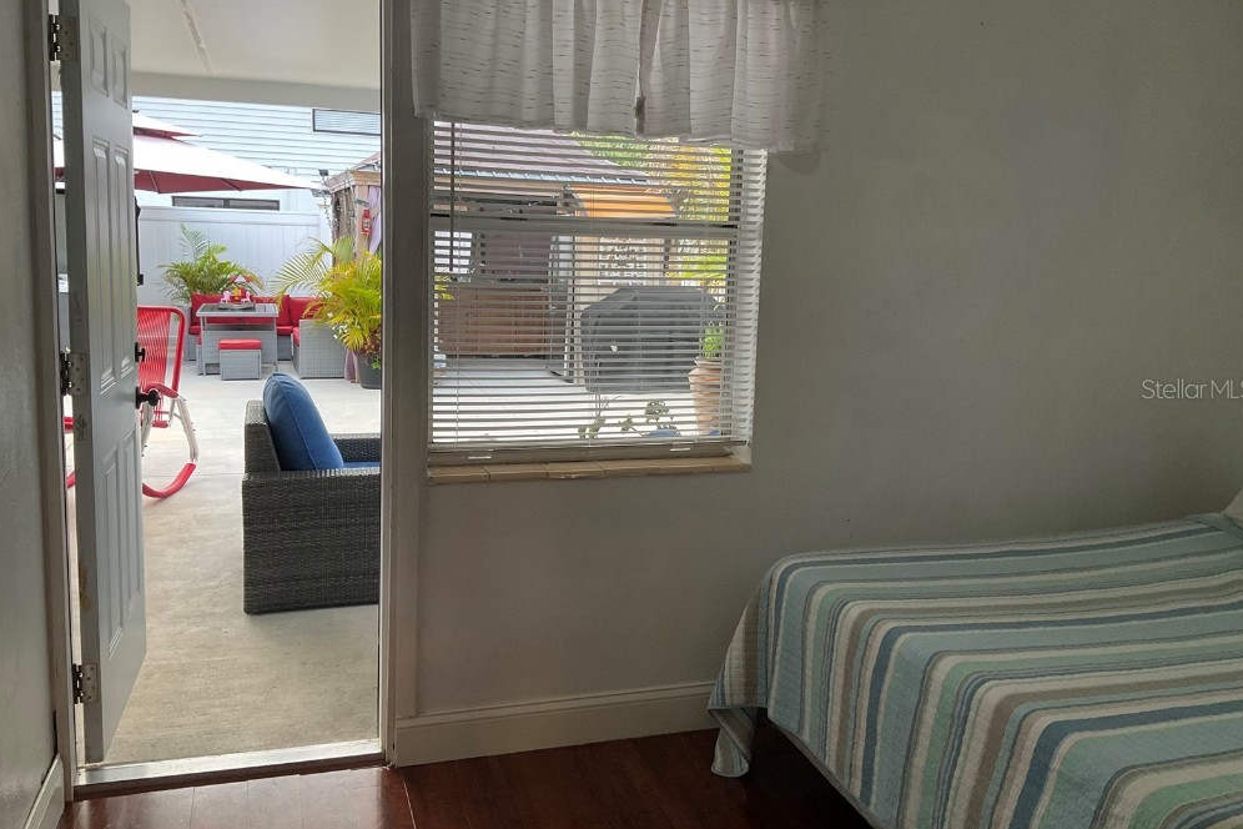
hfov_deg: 60.3
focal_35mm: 31
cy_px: 388
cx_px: 620
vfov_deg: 42.3
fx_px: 1070
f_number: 1.8
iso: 64
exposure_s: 1/60
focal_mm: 3
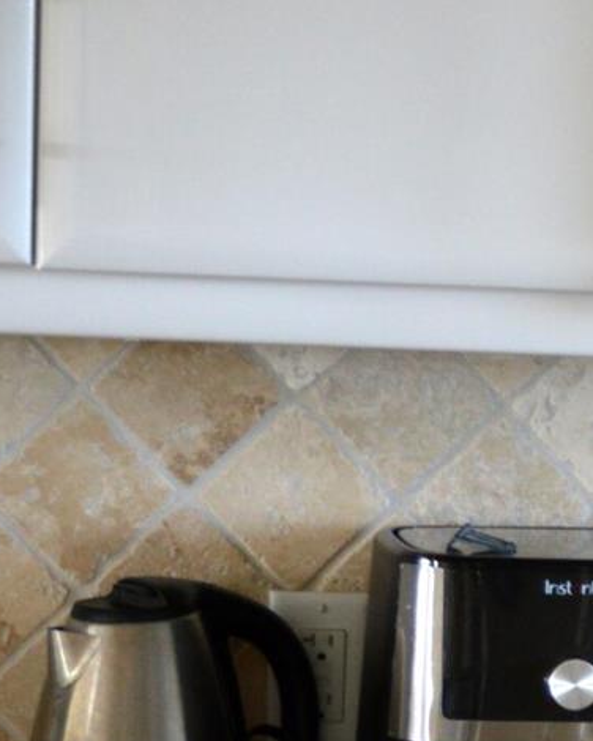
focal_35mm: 184
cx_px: 1085
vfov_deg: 10.4
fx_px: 4037
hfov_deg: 8.1
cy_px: 769
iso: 450
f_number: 4.2
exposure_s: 1/15
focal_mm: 30
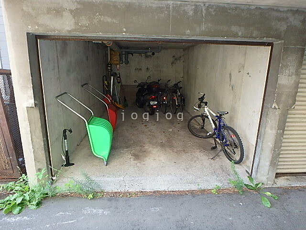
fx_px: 186
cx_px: 153
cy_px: 115
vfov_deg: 63.4
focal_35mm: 21
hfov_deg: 79.0
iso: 200
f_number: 3.5
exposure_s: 1/60
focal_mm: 3.7
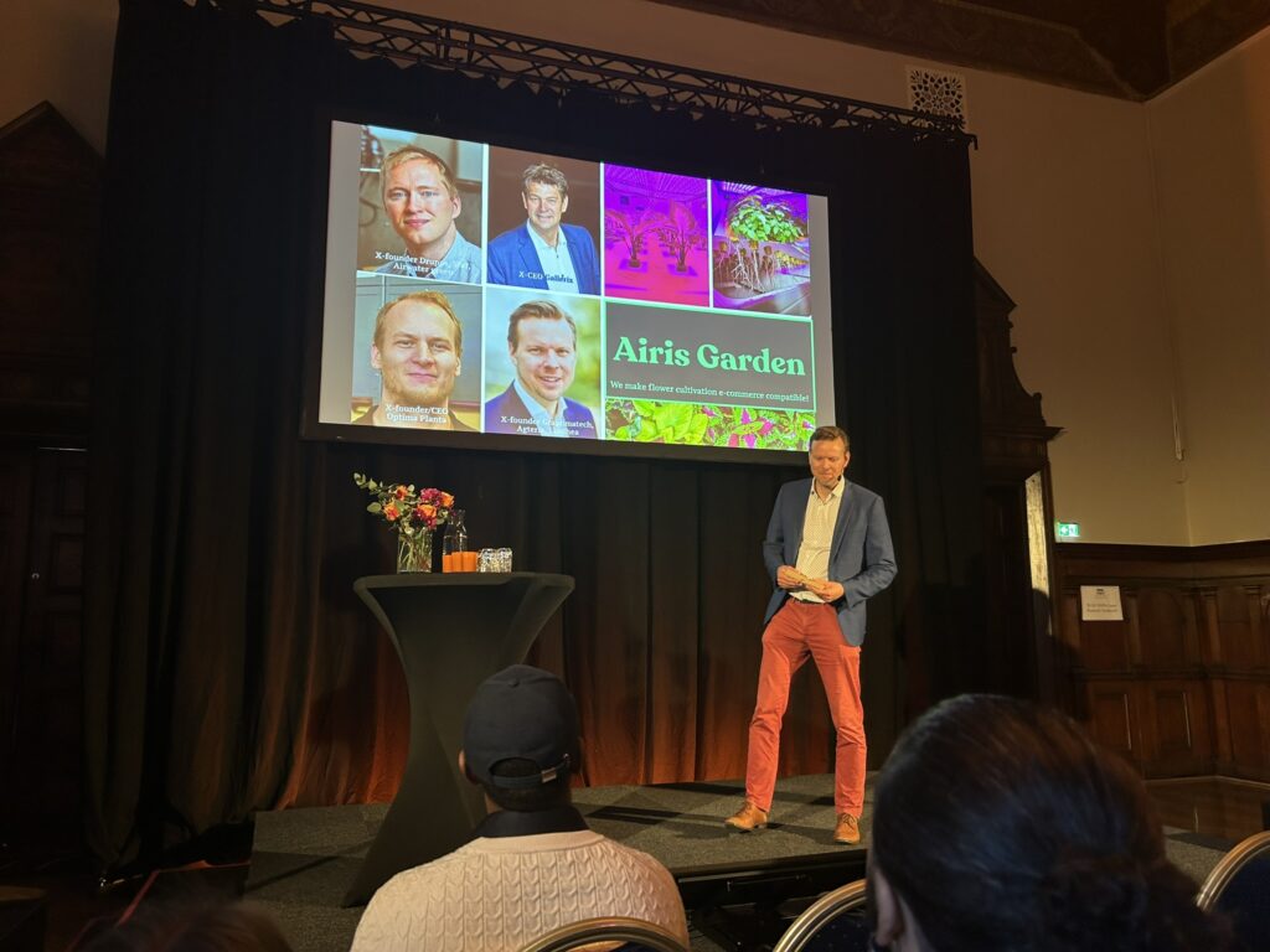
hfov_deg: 67.3
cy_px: 476
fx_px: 954
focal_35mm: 26
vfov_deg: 53.1
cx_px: 635
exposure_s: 1/100
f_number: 1.5
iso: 100
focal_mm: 5.7
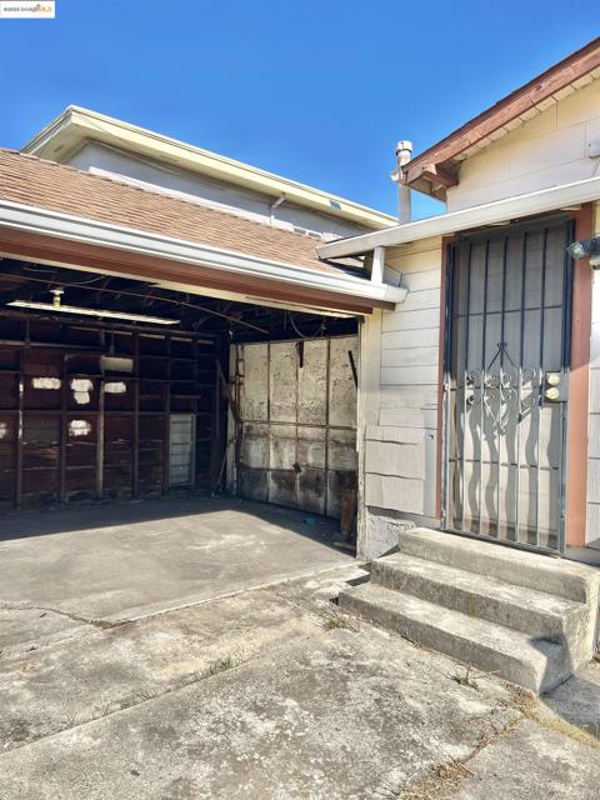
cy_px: 400
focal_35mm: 26
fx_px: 601
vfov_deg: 67.3
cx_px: 300
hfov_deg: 53.1
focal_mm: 5.7
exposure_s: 1/3704
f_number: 1.5
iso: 50
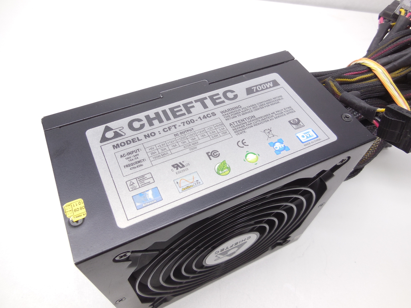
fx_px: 297
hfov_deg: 69.4
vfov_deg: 54.9
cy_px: 154
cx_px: 206
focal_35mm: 25
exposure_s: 1/125
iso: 125
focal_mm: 4.5
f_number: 3.1
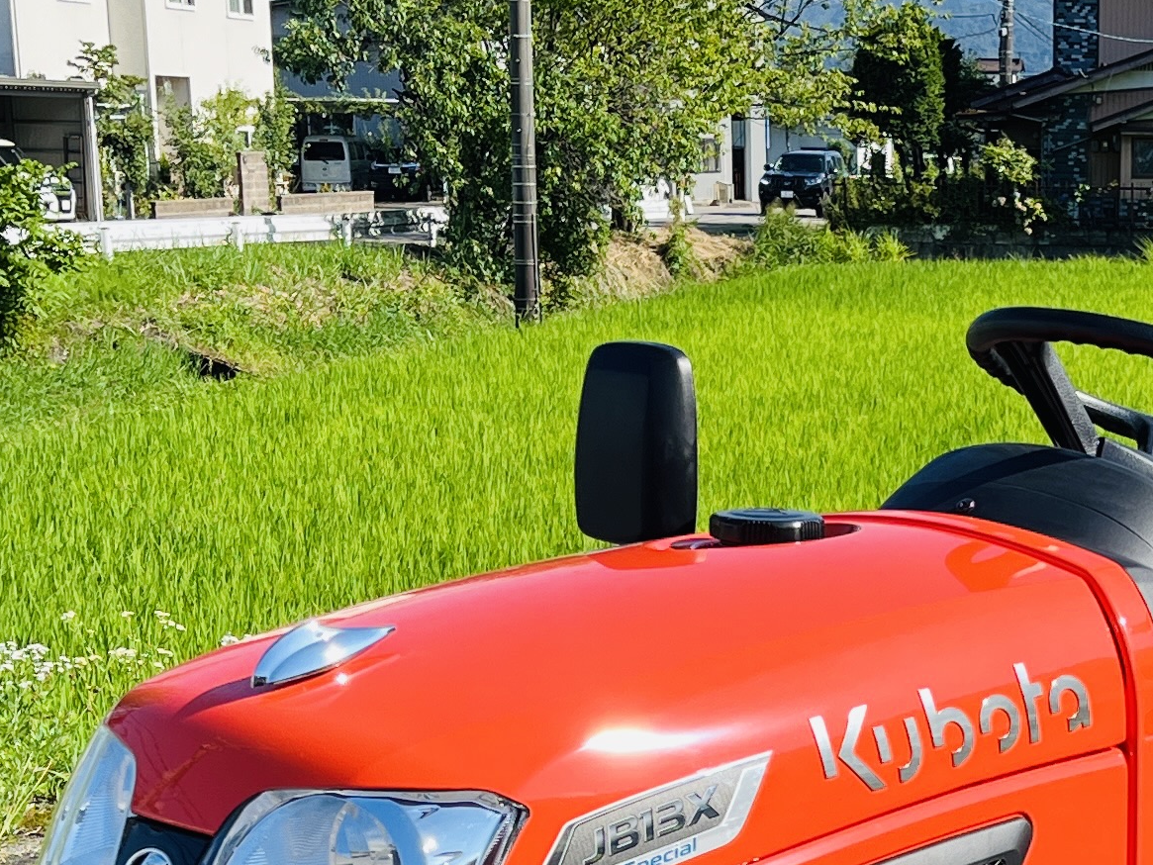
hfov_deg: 21.1
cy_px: 936
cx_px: 1128
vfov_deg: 16.0
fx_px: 2998
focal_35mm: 90
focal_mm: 5.1
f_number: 1.6
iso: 50
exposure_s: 1/1862
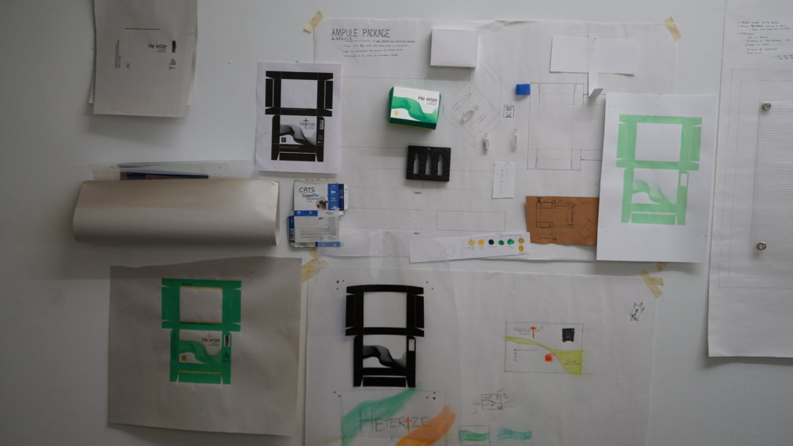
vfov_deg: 33.7
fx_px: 736
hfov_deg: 56.6
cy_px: 224
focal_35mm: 35
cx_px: 397
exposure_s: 1/160
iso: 1000
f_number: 4
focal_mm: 33
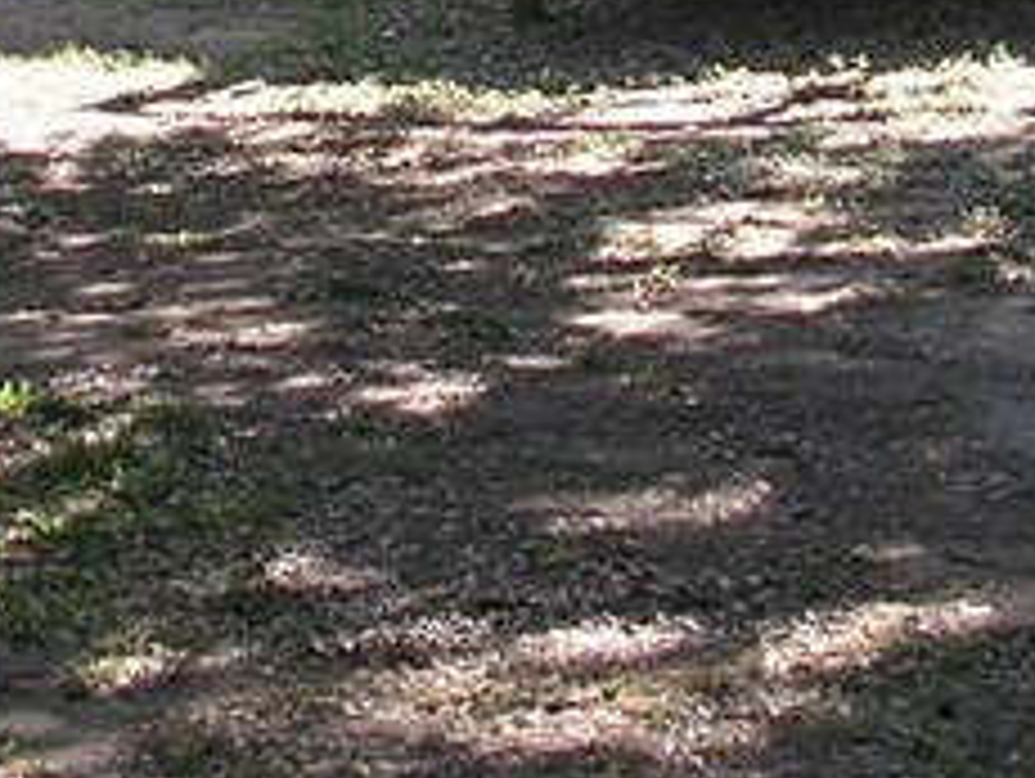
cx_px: 369
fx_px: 4789
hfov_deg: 12.3
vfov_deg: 9.0
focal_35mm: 160
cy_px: -427
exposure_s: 1/80
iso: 50
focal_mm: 6
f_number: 3.2
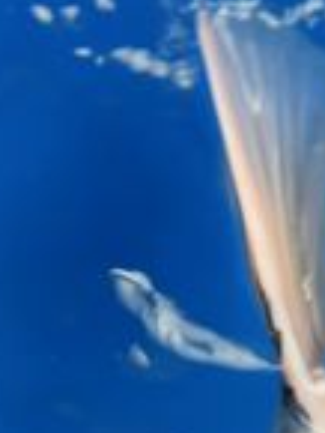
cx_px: 546
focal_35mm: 333
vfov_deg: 5.6
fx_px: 4162
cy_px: 1277
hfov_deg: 4.4
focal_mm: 48
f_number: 4
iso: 560
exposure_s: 1/60
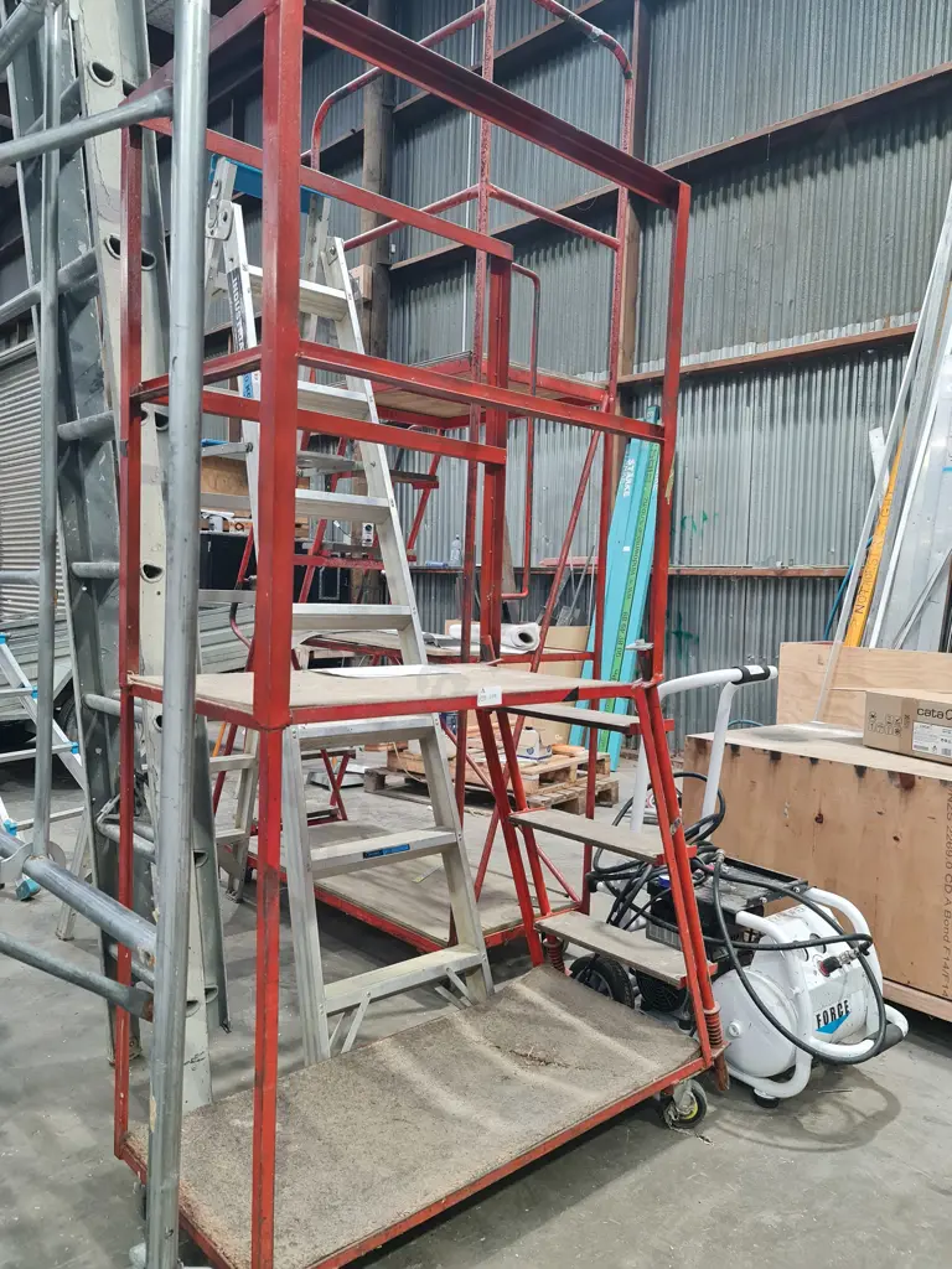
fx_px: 917
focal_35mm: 25
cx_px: 476
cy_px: 634
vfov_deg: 69.4
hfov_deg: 54.9
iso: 250
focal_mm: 7
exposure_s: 1/100
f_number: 1.8
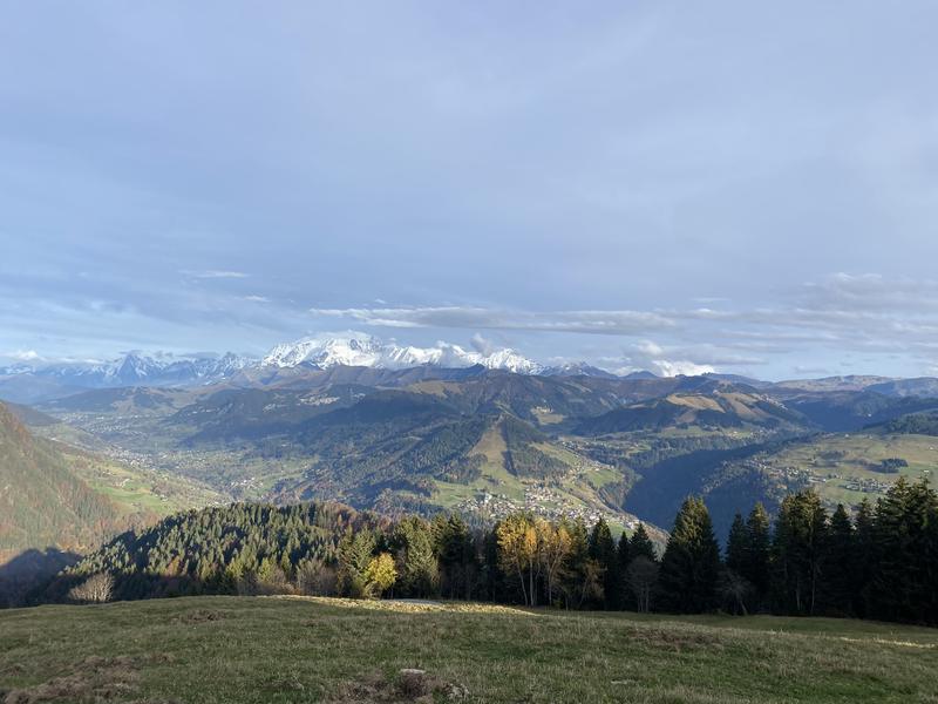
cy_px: 352
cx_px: 469
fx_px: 705
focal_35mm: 26
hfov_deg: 67.3
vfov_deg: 53.1
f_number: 1.8
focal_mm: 4.25
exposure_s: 1/2028
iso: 32
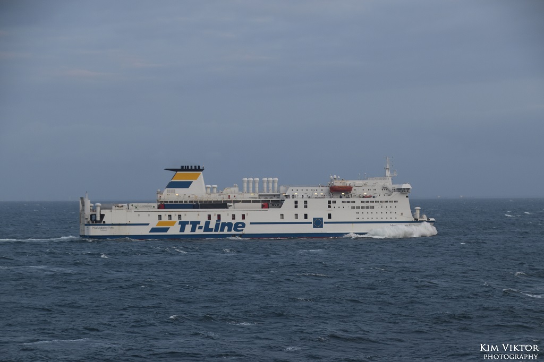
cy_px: 181
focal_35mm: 128
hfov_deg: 16.1
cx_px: 272
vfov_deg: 10.7
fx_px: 1926
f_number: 6.3
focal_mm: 85
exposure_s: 1/160
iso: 400
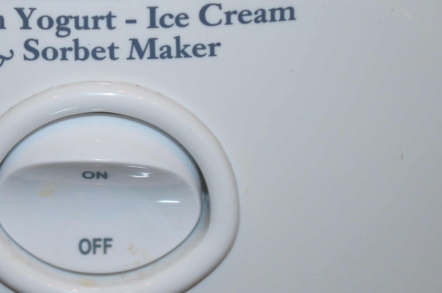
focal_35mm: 162
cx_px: 85
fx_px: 1987
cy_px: 92
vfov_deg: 8.4
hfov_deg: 12.6
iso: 500
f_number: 5.6
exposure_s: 1/60
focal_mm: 55
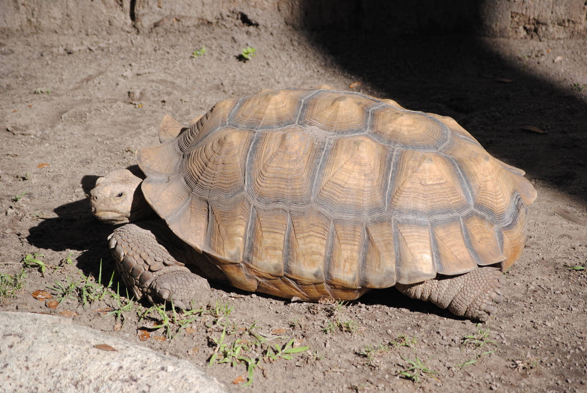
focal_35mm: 150
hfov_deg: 13.7
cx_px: 294
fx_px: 2449
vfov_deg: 9.2
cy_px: 196
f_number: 5.6
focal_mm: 100
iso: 110
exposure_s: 1/500
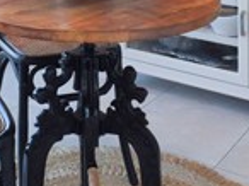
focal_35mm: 79
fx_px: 567
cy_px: -128
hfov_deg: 24.5
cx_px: 61
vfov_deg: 16.2
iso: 2000
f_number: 8
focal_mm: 9
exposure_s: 1/160
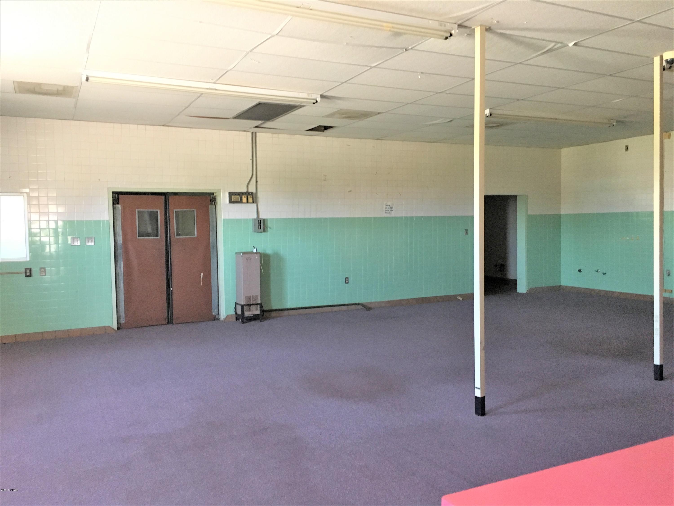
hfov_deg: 61.7
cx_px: 337
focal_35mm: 29
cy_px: 253
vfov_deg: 48.2
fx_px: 565
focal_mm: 4.15
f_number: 2.2
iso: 200
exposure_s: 1/30
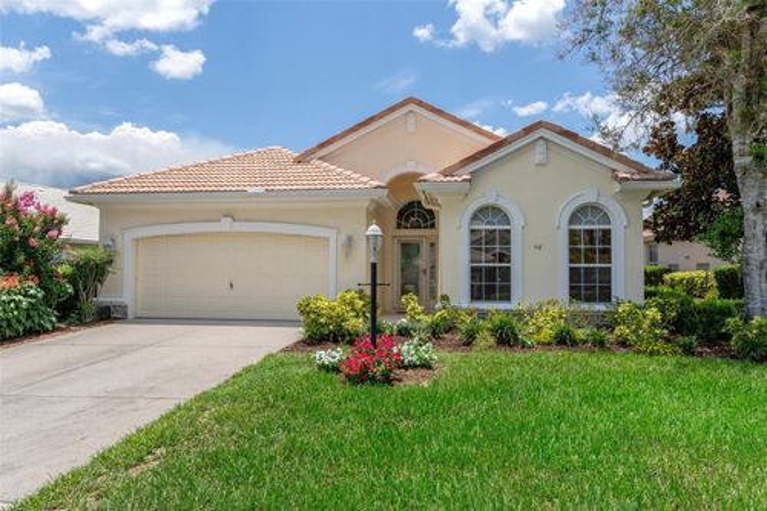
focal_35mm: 24
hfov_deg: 73.8
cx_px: 384
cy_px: 256
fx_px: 511
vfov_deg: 53.1
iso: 320
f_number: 8
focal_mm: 16
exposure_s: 1/1250
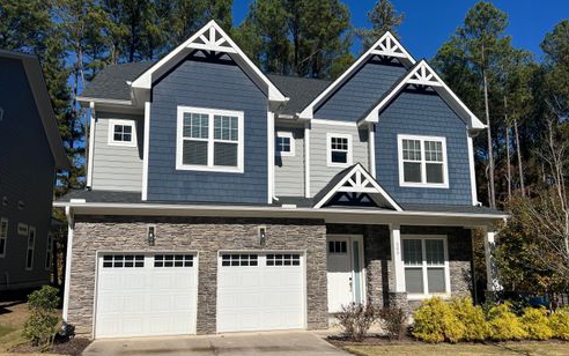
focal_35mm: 28
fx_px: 434
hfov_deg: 66.4
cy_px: 197
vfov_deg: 44.5
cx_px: 282
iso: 50
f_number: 1.5
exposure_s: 1/10309
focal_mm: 5.7
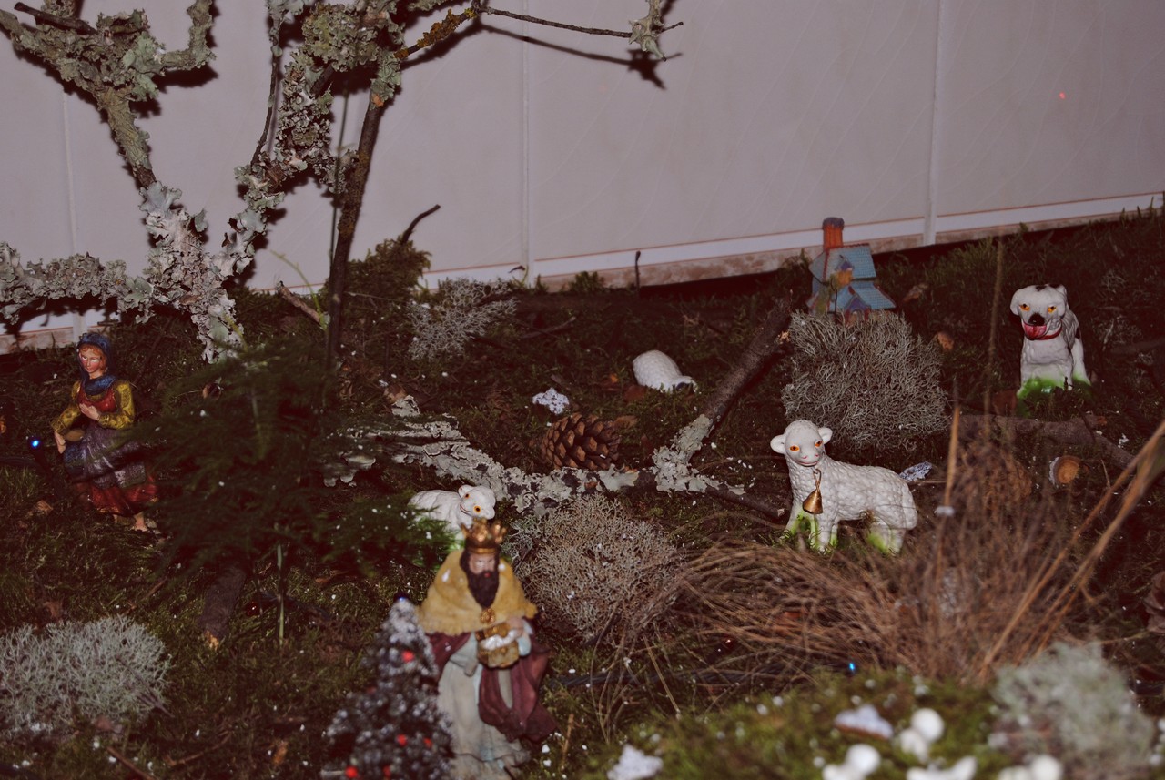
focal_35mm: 82
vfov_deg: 16.6
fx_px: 2673
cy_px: 390
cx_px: 582
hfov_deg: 24.6
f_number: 5.6
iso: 200
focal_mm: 55
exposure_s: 1/60
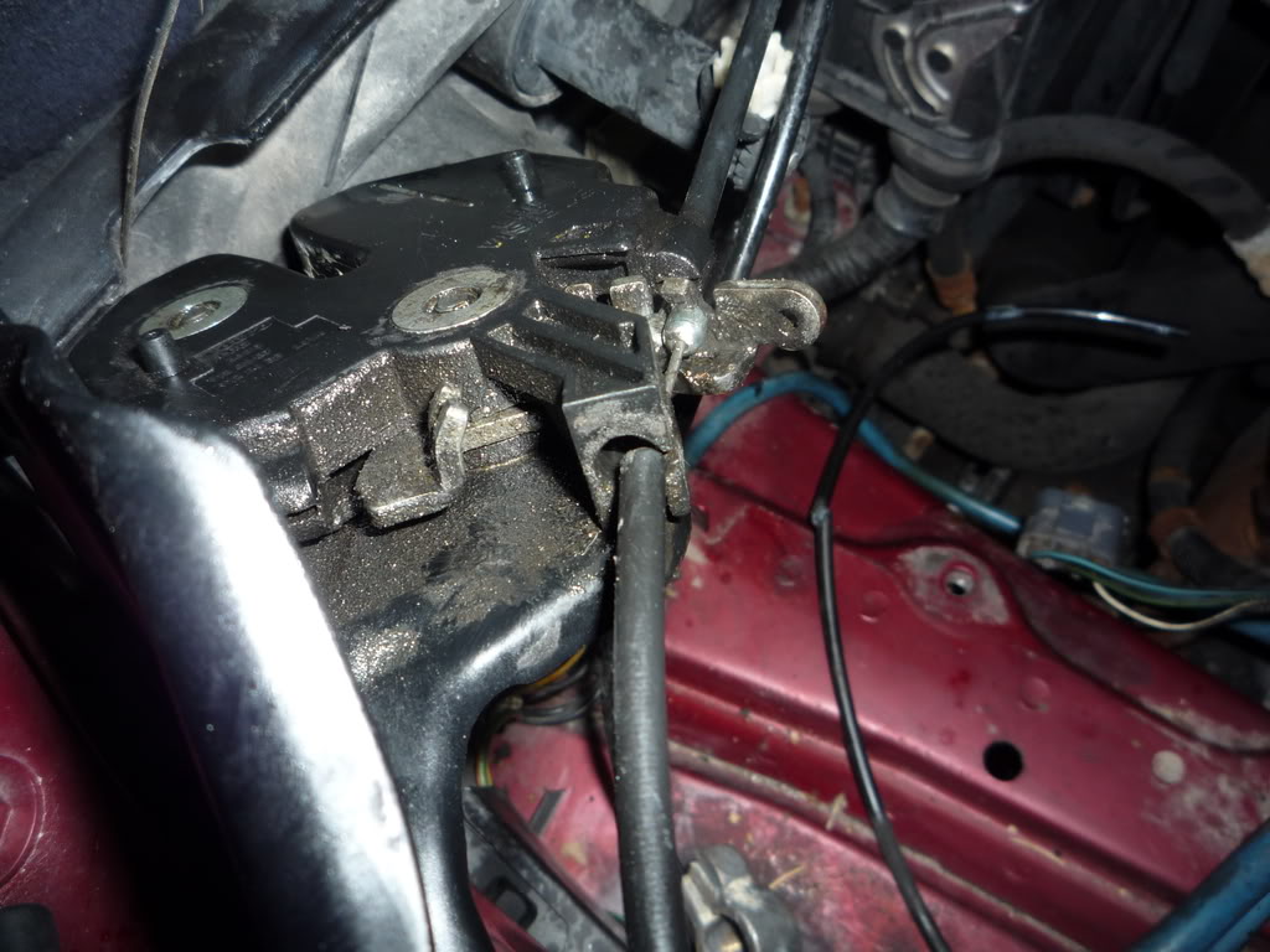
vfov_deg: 46.8
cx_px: 635
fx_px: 1101
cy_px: 476
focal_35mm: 30
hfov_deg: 60.0
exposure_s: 1/30
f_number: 4
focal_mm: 5.2
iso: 100
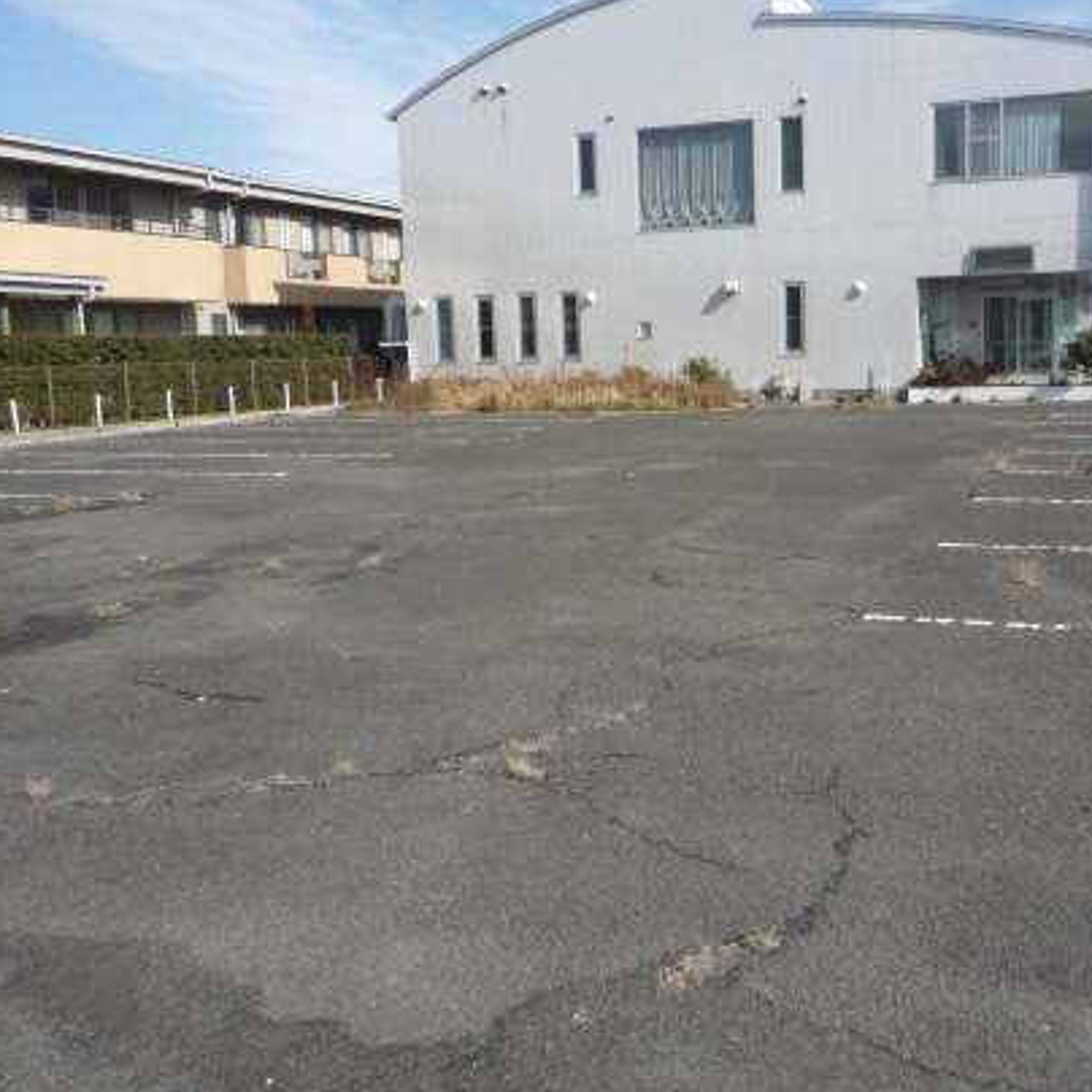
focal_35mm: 35
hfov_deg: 46.8
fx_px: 1249
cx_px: 678
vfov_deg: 47.2
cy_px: 514
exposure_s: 1/800
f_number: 5
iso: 100
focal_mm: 4.4
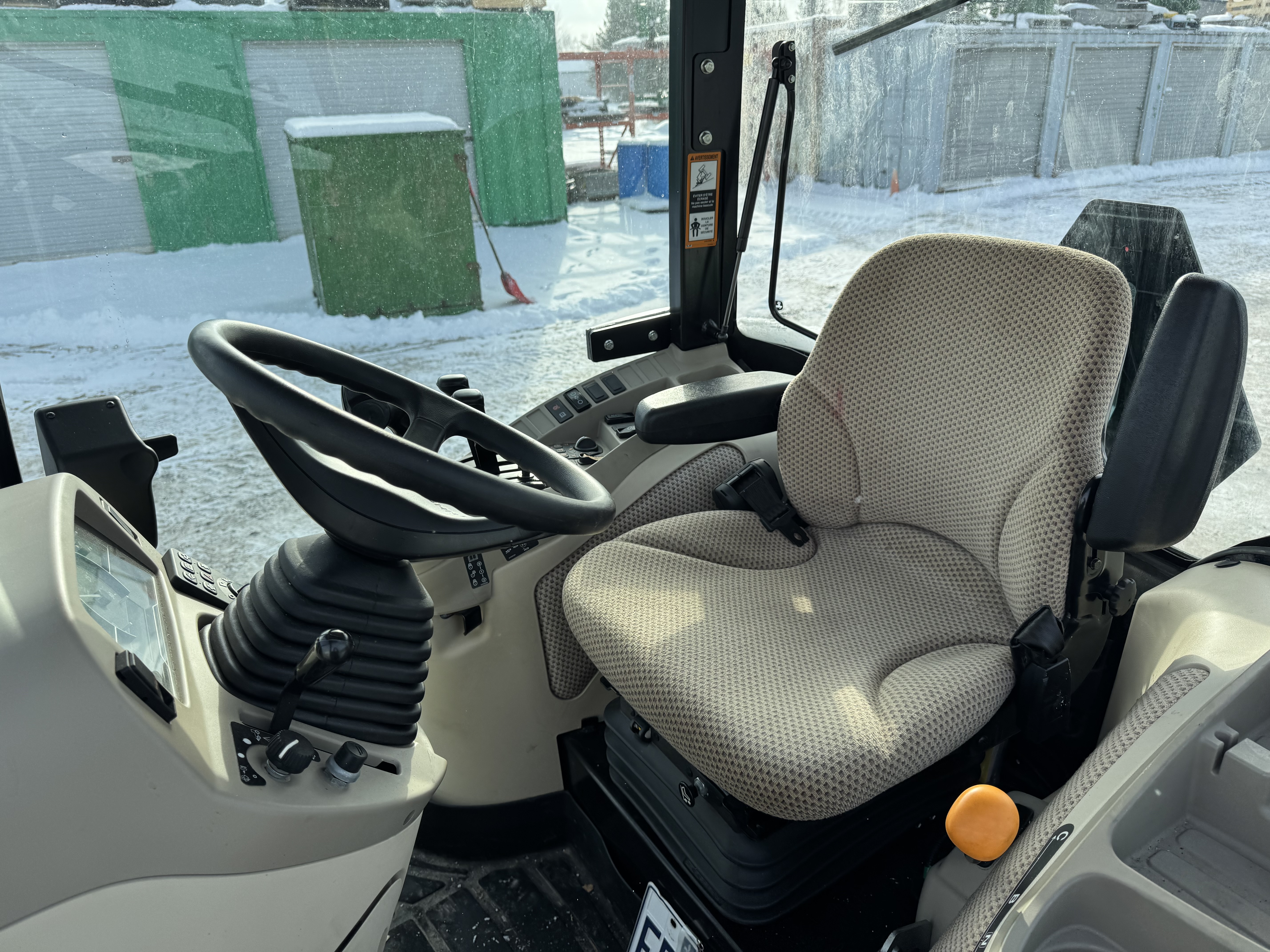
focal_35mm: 24
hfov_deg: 71.6
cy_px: 476
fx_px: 881
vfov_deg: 56.8
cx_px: 635
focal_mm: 6.76
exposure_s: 1/1560
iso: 80
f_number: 1.78
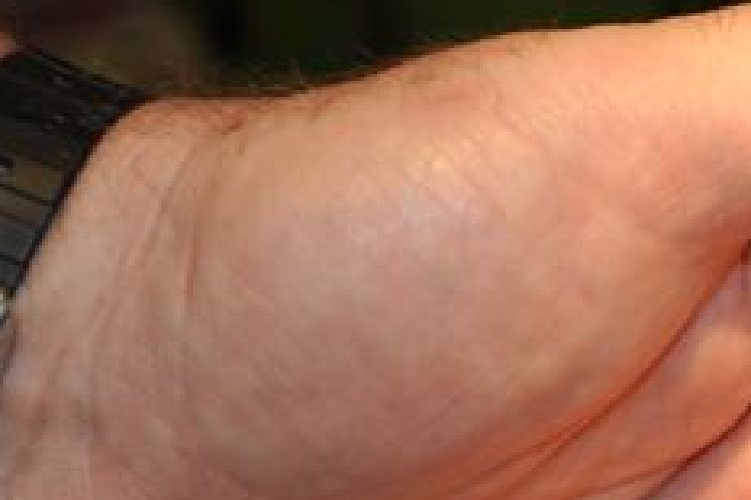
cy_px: 511
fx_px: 3010
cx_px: 815
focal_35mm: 144
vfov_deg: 9.4
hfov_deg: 13.9
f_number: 5.6
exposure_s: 1/200
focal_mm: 35
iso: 200
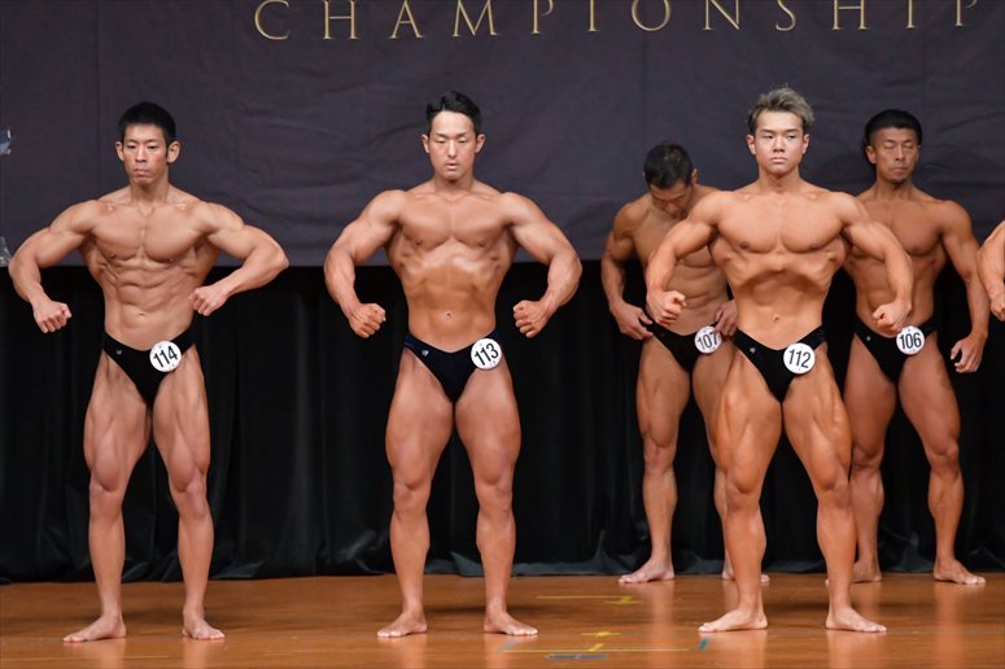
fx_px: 7534
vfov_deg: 5.1
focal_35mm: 270
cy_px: 334
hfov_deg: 7.6
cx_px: 502
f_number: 5.6
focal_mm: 180
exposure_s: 1/400
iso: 5000
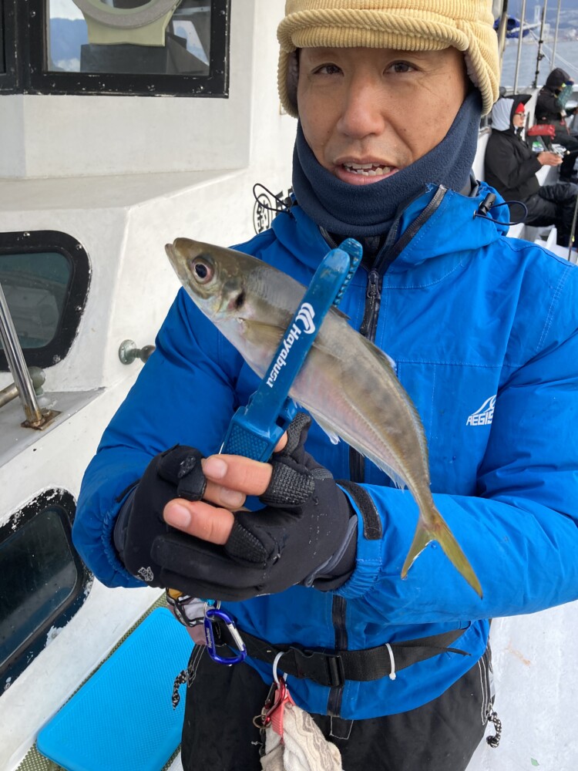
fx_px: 623
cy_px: 386
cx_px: 289
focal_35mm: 28
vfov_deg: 63.4
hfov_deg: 49.7
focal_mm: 3.99
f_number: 1.8
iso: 80
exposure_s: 1/91
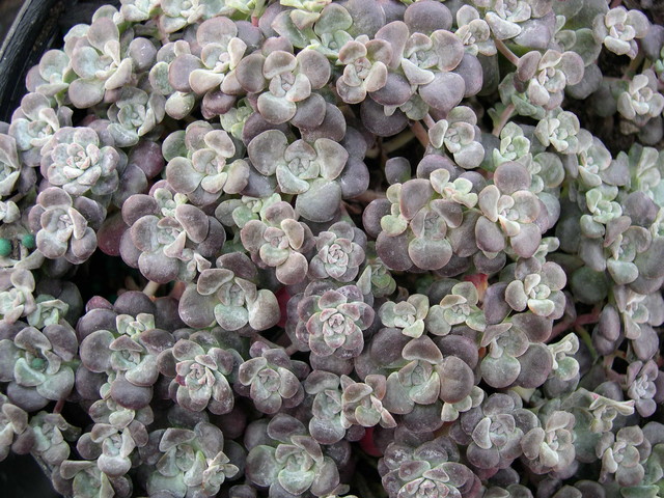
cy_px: 249
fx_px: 806
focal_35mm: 42
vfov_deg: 34.3
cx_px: 332
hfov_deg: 44.8
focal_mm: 9
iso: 100
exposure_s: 1/47.5
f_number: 2.9
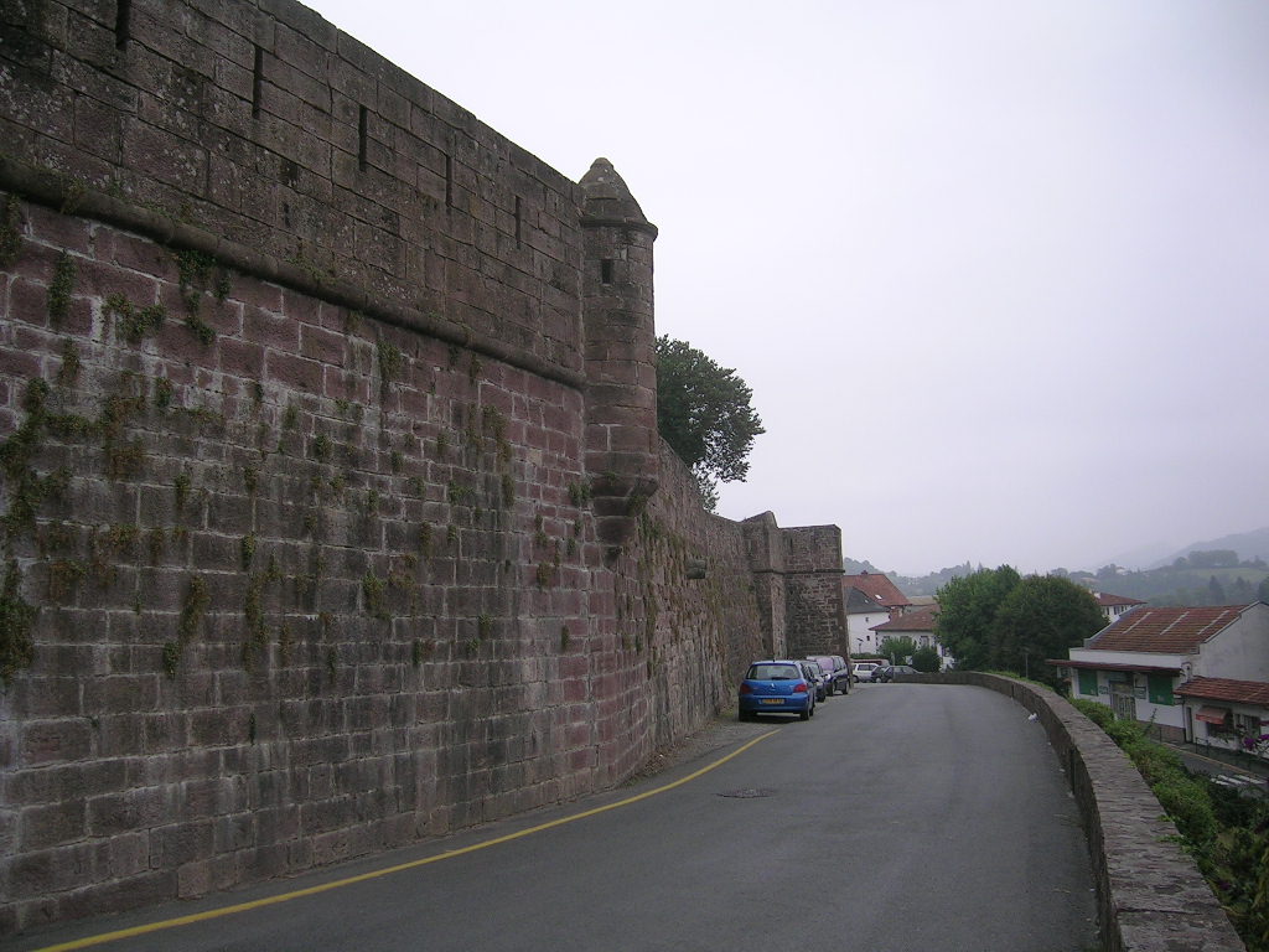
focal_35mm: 35
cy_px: 476
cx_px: 634
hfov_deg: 52.6
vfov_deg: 40.7
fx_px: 1283
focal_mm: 5.4
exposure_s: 1/78.2
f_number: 2.8
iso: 50
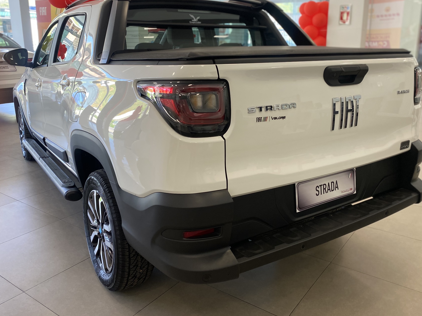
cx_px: 220
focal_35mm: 31
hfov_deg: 58.3
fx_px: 378
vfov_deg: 45.3
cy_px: 138
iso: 100
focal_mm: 4.25
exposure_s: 1/121
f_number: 1.8
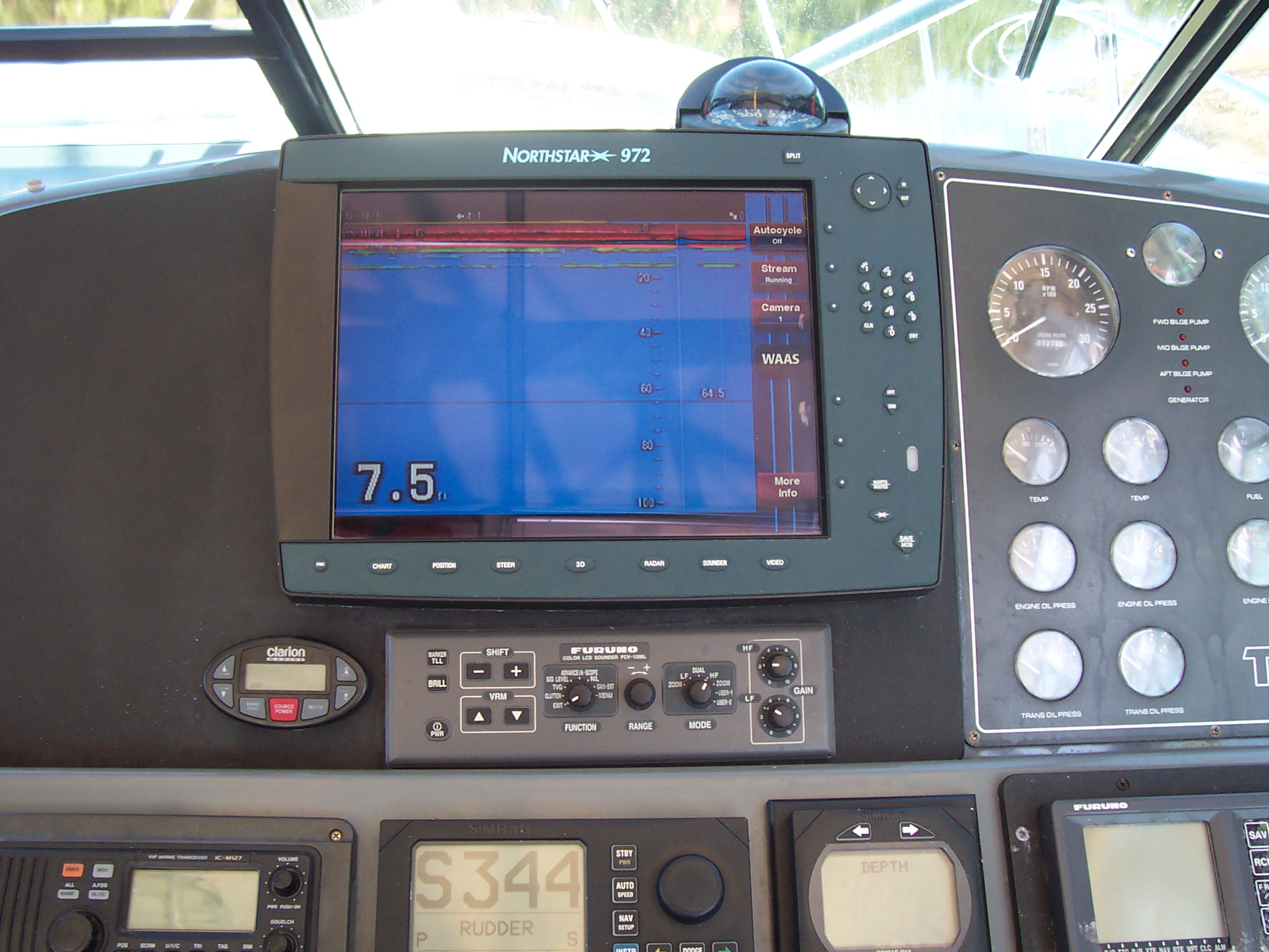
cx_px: 634
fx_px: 1356
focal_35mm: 37
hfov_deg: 50.1
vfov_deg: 38.7
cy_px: 476
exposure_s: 1/125
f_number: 2.8
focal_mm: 5.6
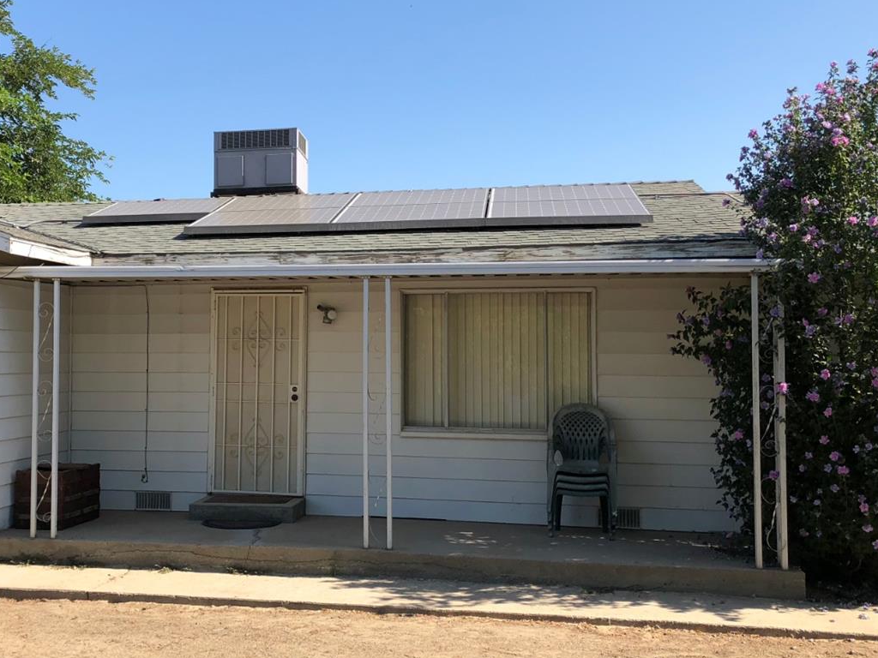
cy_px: 328
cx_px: 281
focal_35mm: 41
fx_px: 1040
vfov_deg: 35.1
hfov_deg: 45.0
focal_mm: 3.99
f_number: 1.8
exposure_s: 1/1263
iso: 20
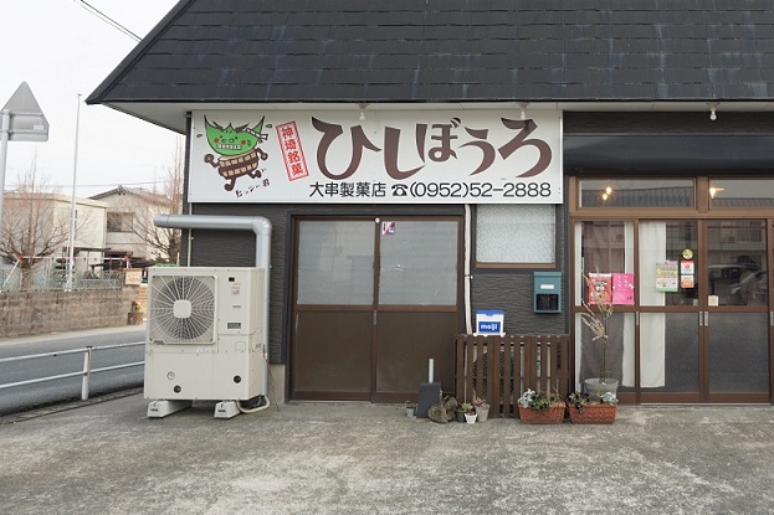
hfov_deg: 50.1
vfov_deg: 35.8
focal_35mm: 37
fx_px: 795
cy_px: 199
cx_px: 565
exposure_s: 1/80
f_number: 5.6
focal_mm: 16
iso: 100
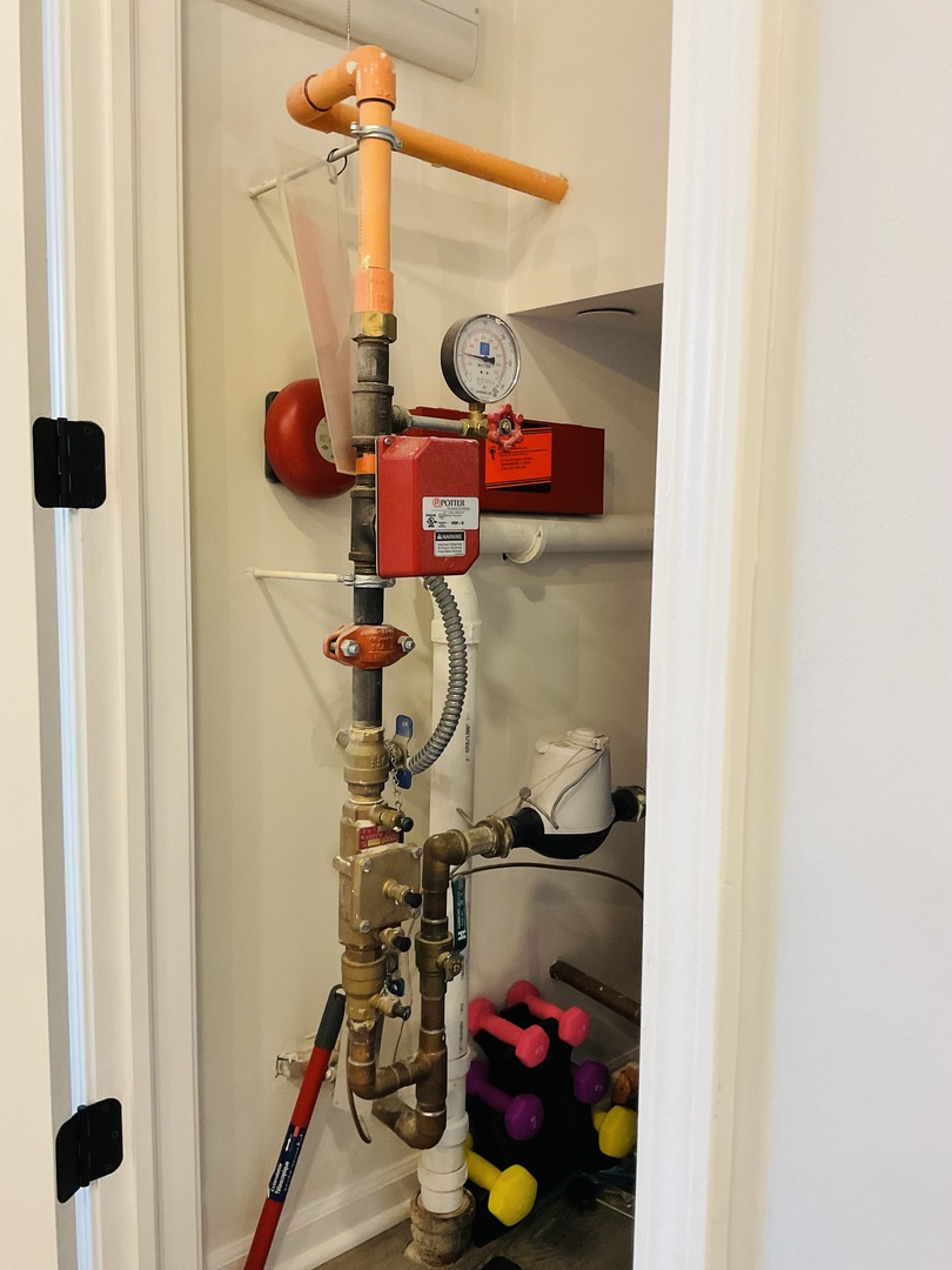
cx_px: 476
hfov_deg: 48.2
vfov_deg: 61.7
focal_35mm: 29
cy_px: 635
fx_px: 1063
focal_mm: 3
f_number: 1.8
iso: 125
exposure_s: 1/60
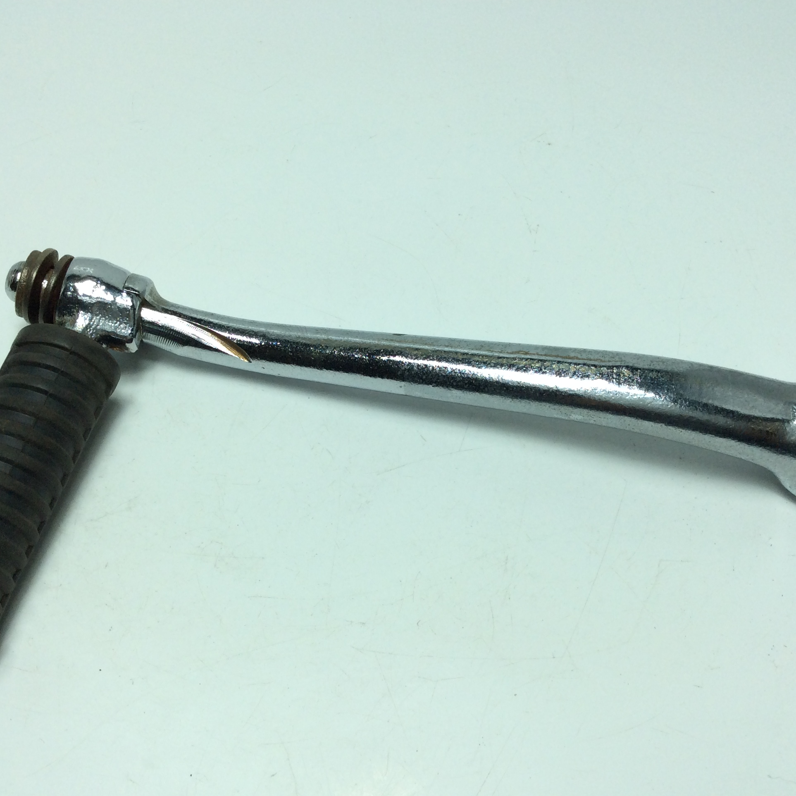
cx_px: 390
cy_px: 396
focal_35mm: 38
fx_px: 989
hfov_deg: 43.9
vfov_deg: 43.9
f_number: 2.4
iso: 32
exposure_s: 1/650
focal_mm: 3.3
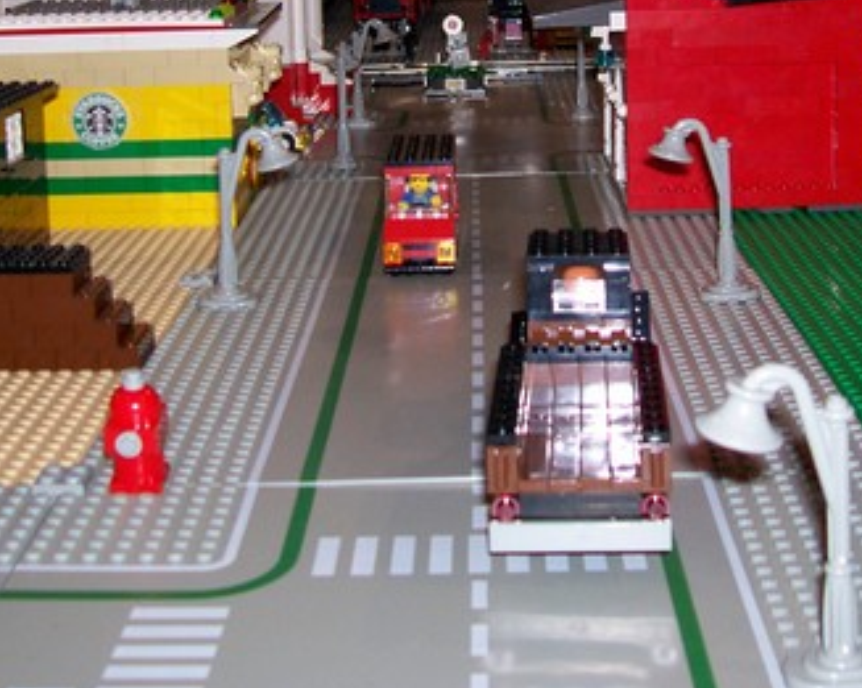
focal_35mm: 65
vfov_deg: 22.9
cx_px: 501
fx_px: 1657
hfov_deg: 29.1
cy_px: 66
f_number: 2.7
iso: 80
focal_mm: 5.6
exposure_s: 1/64
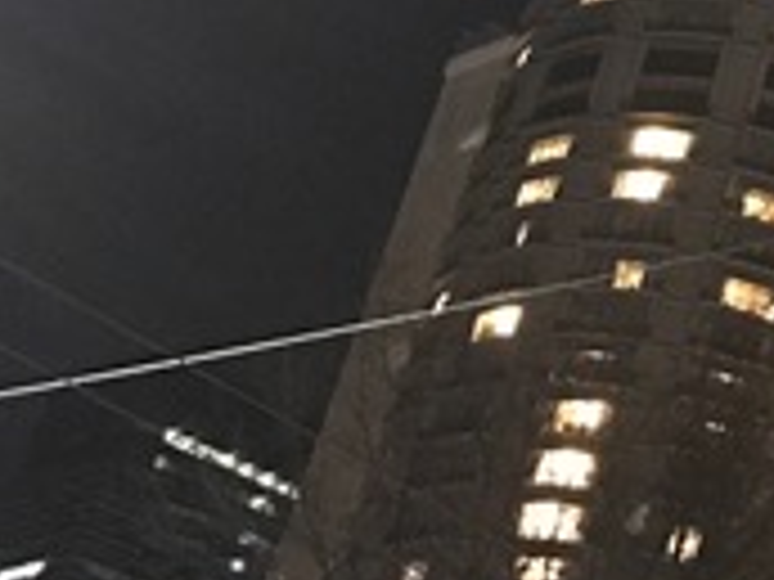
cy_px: -148
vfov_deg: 13.8
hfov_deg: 16.4
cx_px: 1323
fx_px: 2325
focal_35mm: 104
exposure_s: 1/4
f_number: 1.8
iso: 320
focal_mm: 3.99
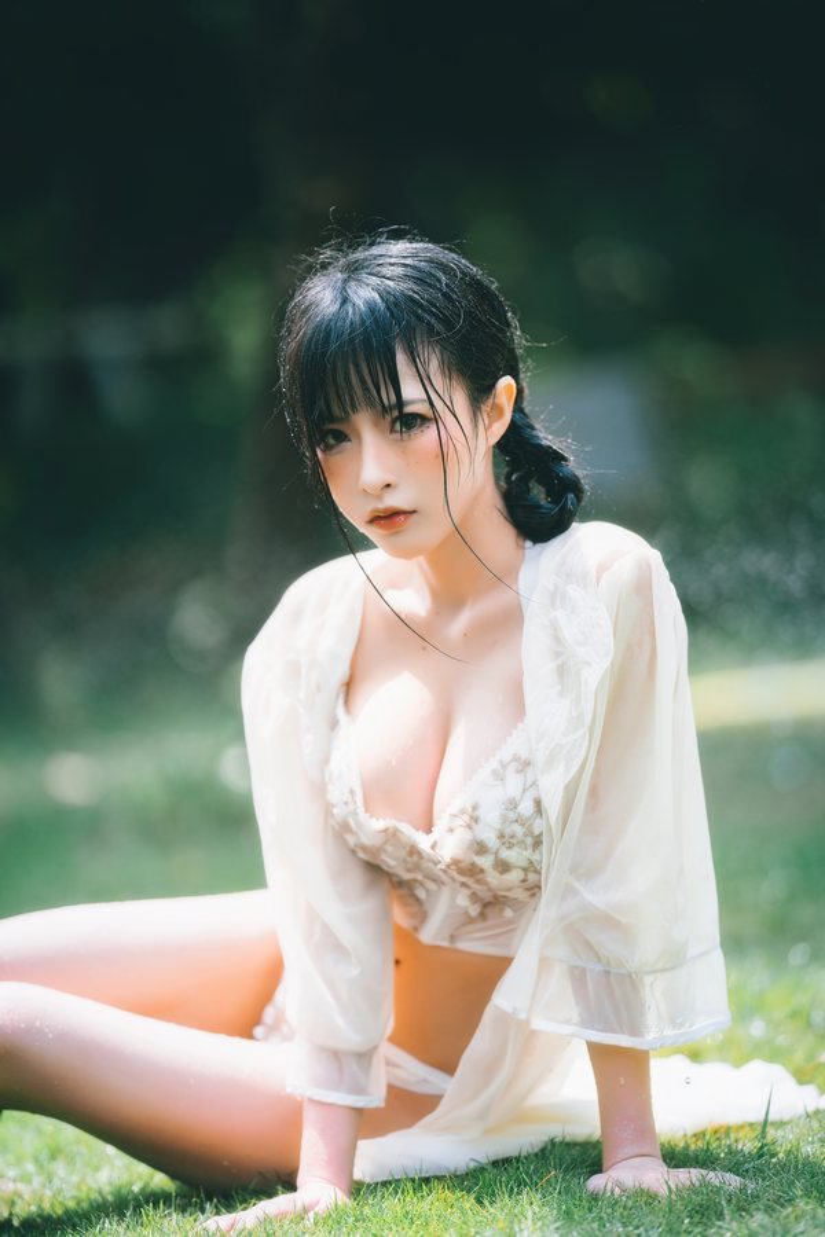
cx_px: 412
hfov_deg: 10.2
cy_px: 618
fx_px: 4640
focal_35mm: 135
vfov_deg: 15.2
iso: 100
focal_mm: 135
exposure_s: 1/1600
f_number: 1.8
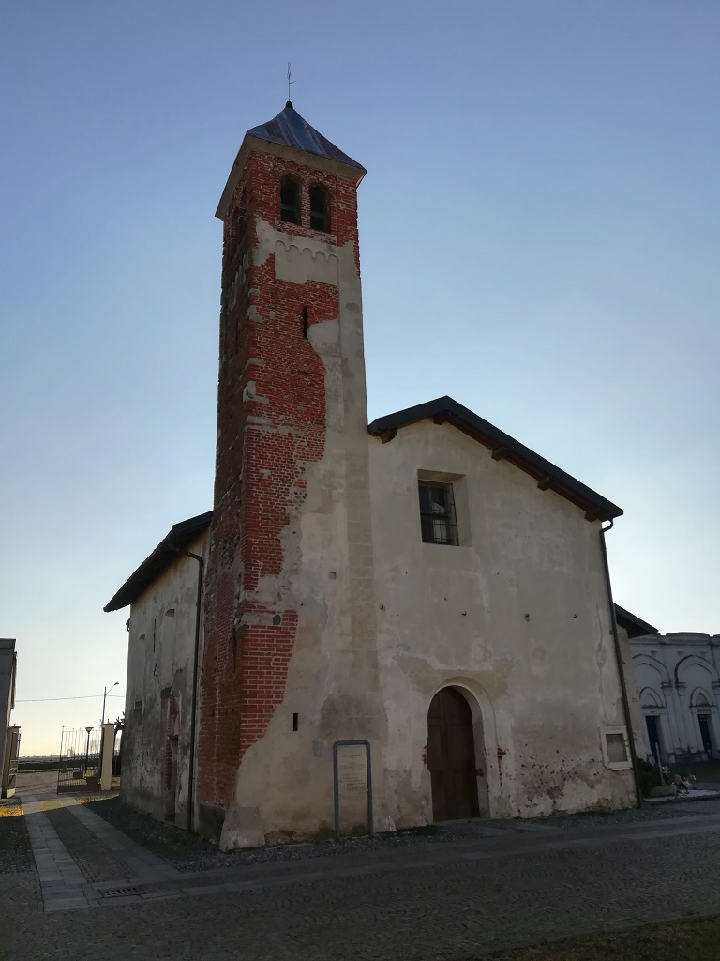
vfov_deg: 67.3
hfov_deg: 53.1
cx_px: 360
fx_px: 721
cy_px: 480
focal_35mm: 26
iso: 50
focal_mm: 3.83
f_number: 2.2
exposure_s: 1/1138
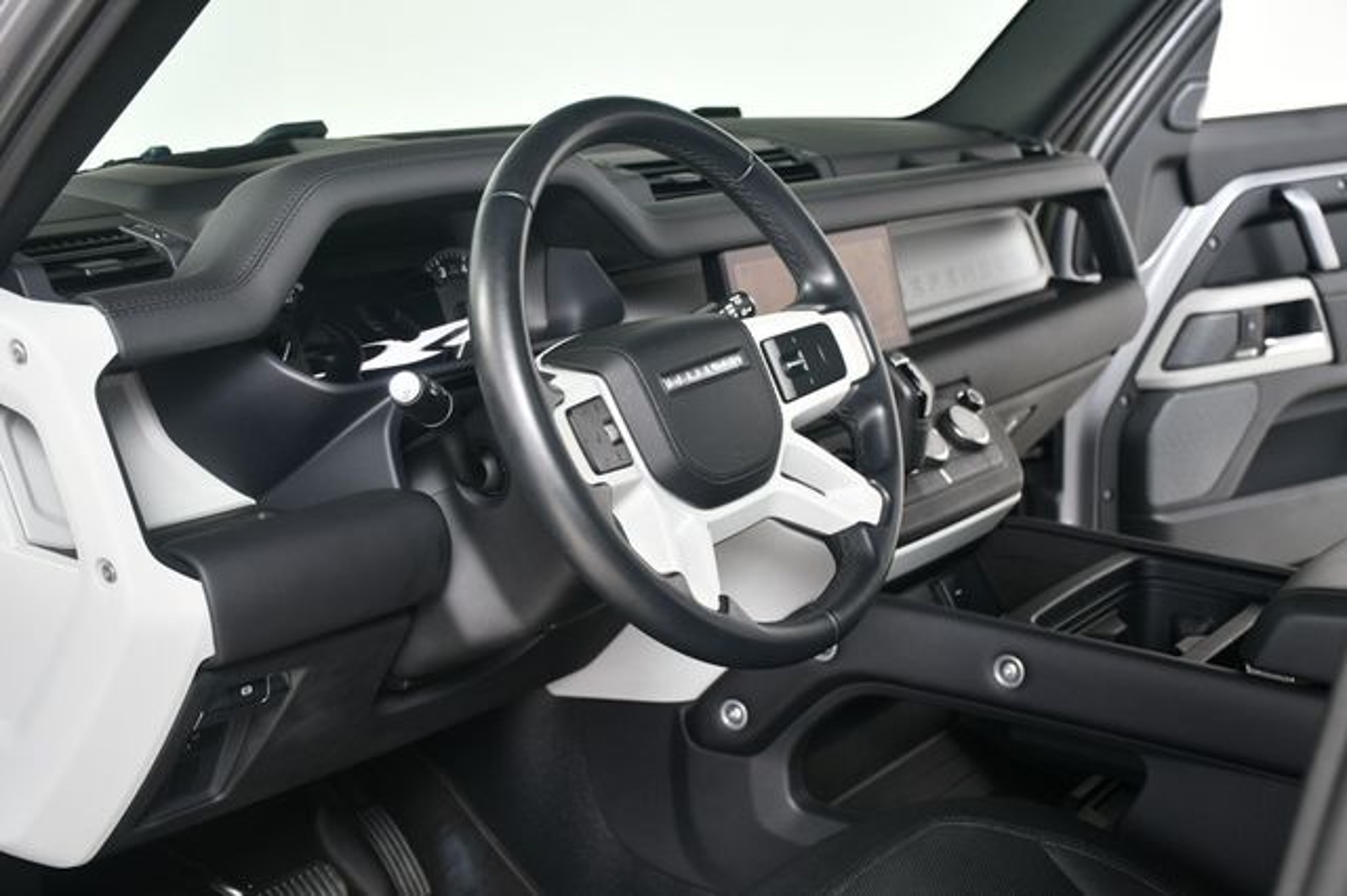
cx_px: 674
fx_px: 1795
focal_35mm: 48
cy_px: 448
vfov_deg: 28.0
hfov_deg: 41.1
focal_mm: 32
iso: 100
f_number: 4.5
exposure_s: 1/160
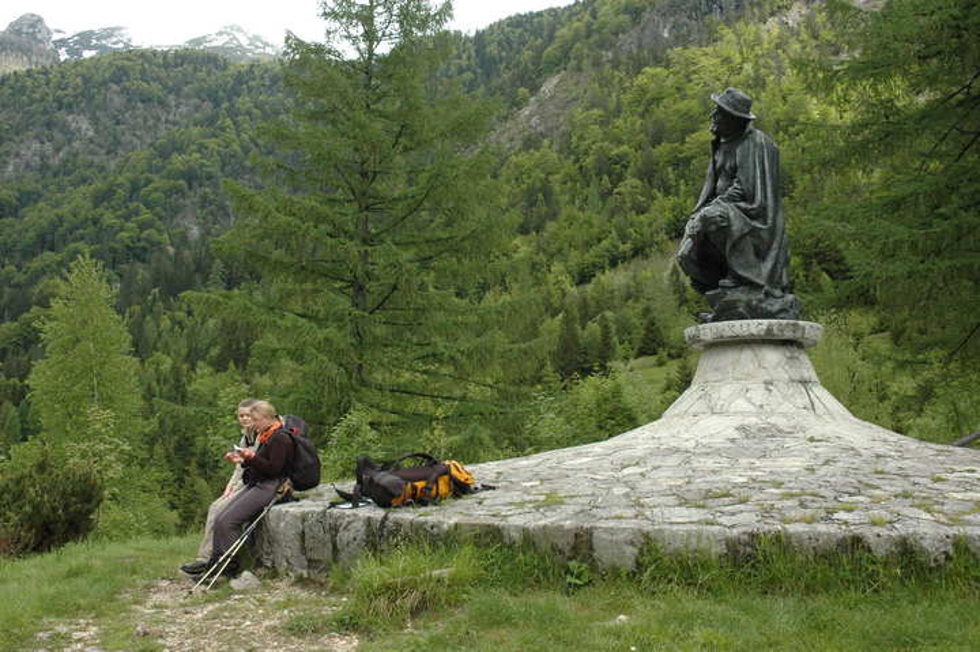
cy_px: 326
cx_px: 490
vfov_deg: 35.4
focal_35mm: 38
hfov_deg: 51.3
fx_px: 1020
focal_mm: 25
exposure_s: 1/250
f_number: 8
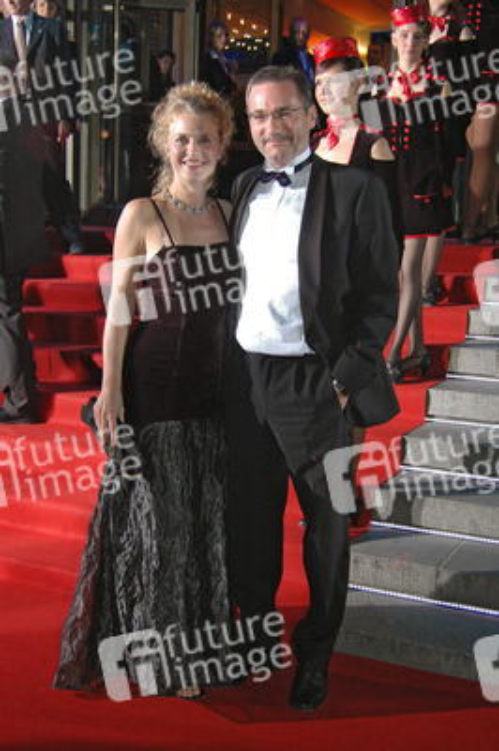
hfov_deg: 28.0
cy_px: 376
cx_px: 250
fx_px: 1000
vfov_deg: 41.1
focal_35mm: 48
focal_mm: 32
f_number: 5
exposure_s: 1/60
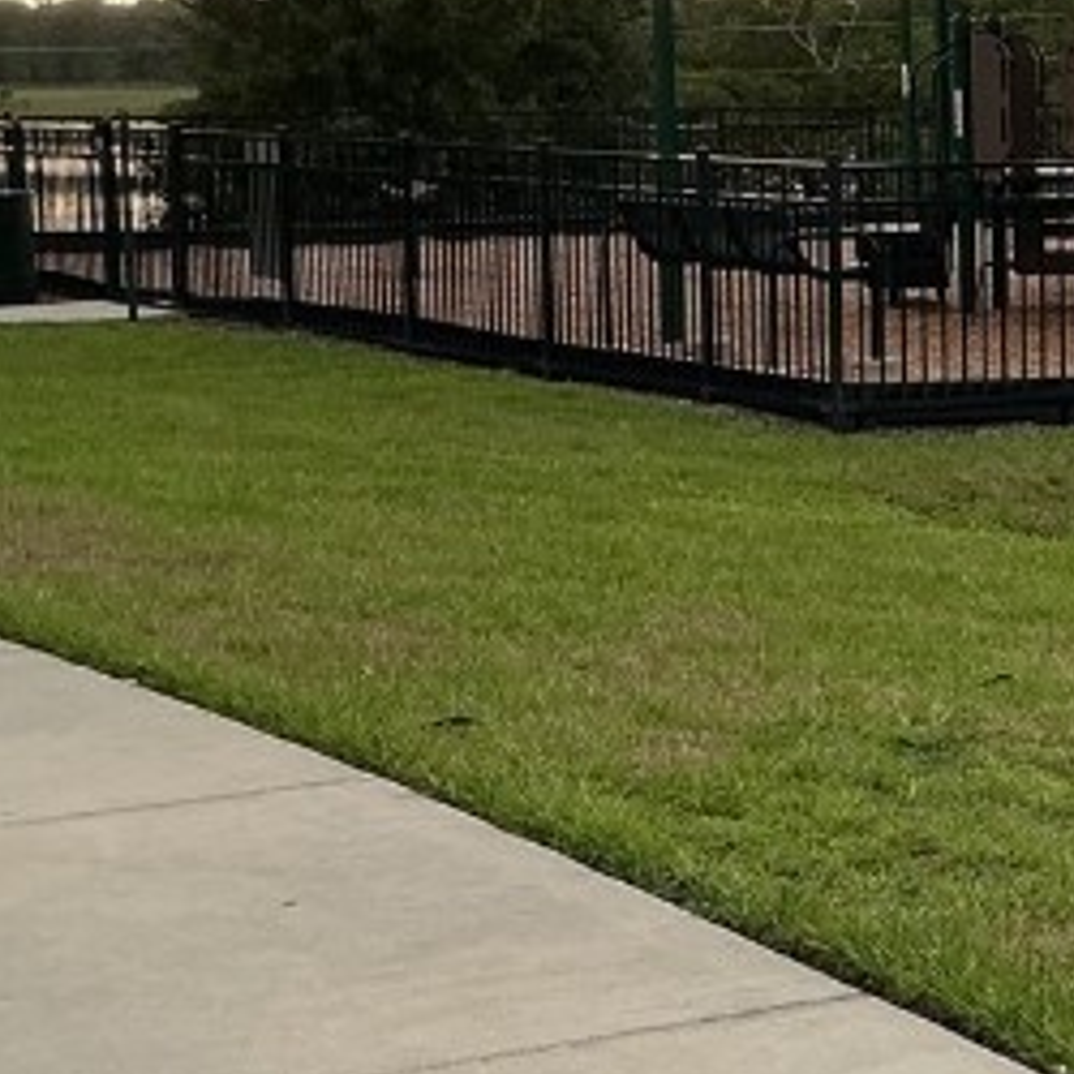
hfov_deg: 15.7
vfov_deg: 16.6
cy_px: 485
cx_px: 1400
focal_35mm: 105
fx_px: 3686
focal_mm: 3
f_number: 1.8
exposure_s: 1/126
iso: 25
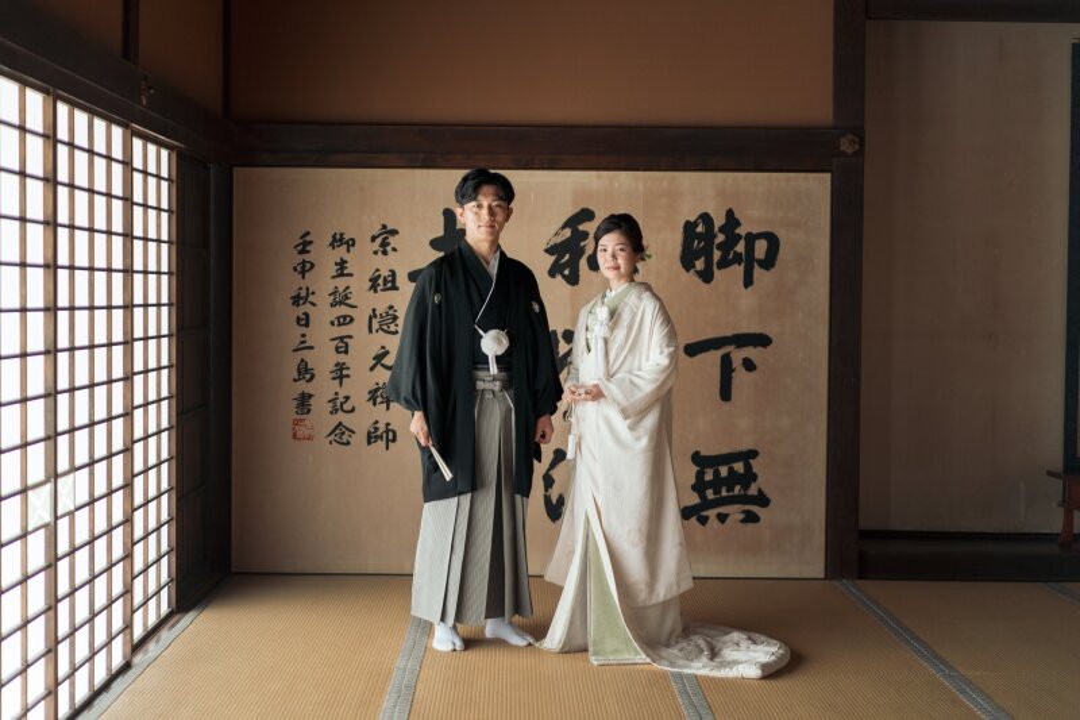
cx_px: 540
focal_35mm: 55
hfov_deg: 36.3
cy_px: 360
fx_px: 1650
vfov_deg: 24.6
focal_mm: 55
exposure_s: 1/50
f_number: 2
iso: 640
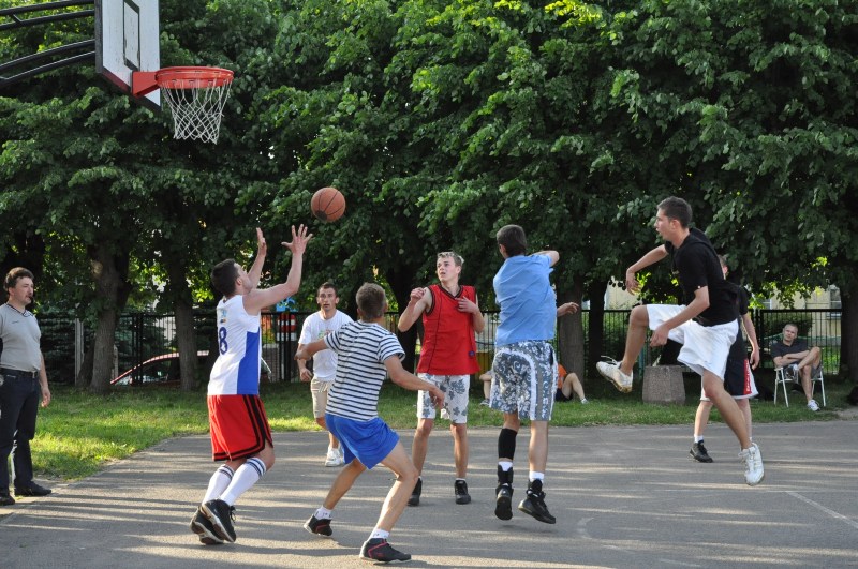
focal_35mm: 57
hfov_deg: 35.1
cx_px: 429
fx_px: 1357
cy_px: 284
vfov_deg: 23.7
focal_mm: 38
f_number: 5.6
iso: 2000
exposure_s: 1/1250
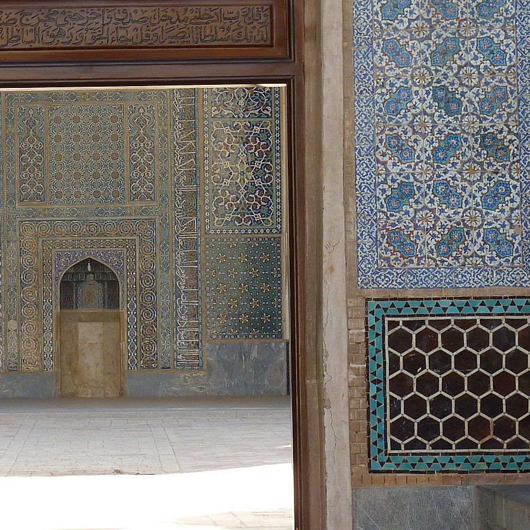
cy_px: 192
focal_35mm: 188
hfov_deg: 9.3
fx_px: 3257
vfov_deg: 9.3
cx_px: 95
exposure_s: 1/100
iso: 80
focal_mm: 12.8
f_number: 4.2
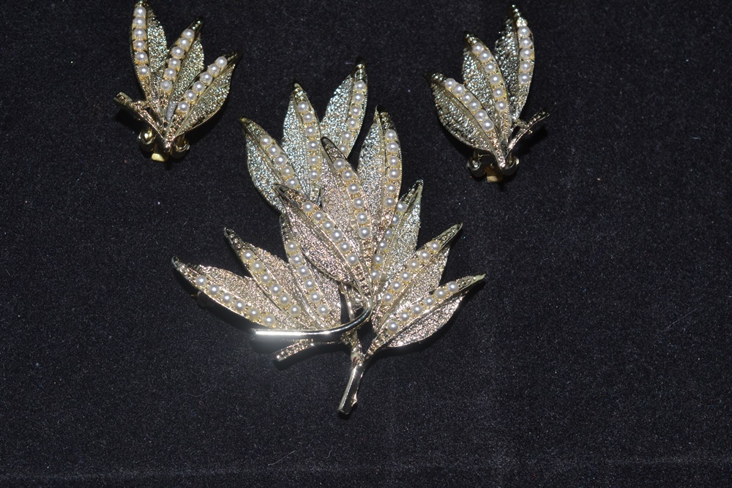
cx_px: 366
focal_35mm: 60
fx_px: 1220
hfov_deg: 33.4
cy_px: 244
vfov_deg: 22.6
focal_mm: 40
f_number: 8
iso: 100
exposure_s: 1/60
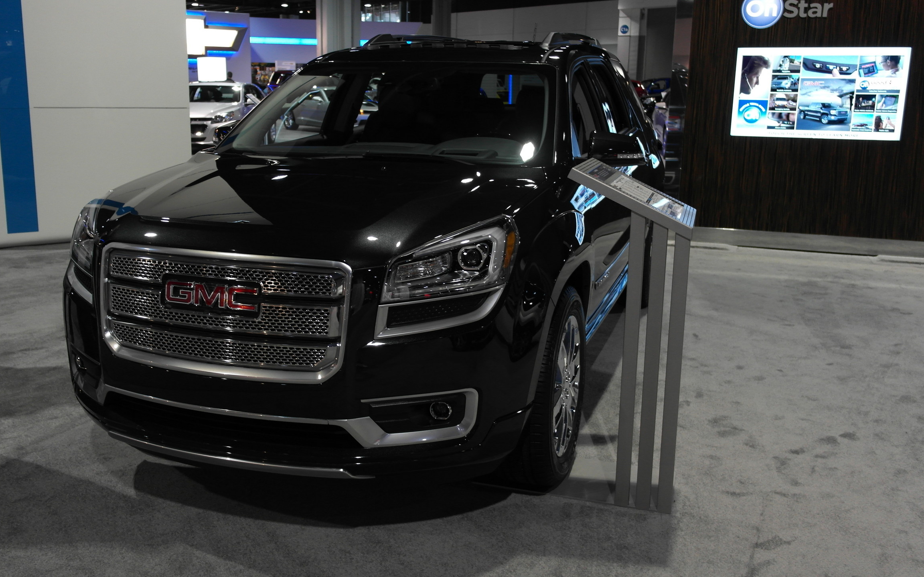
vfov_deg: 38.3
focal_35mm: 33
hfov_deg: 58.1
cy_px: 271
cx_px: 436
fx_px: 831
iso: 400
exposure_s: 1/40
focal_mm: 20
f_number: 3.5
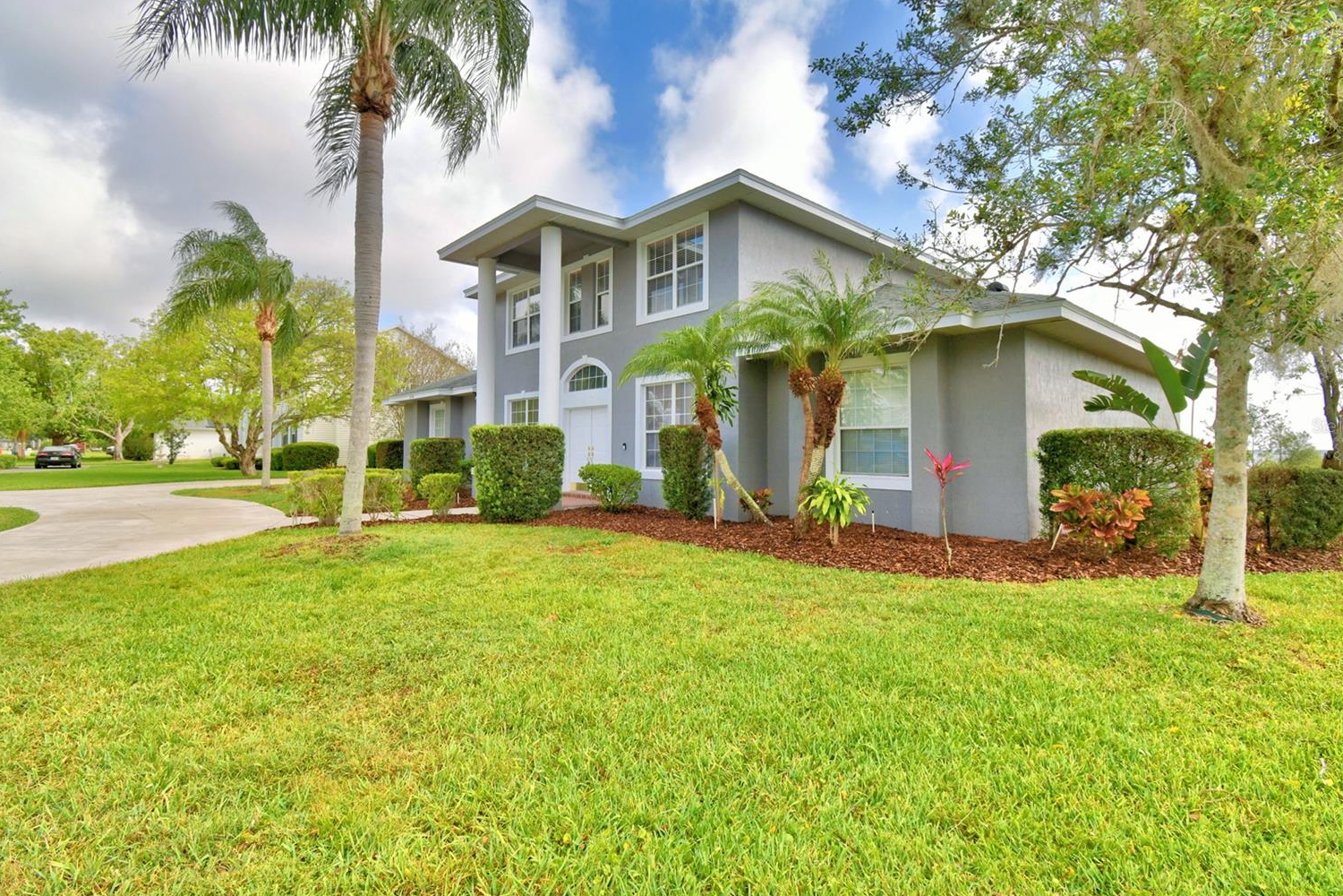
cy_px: 426
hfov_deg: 96.7
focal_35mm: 16
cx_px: 676
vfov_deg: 73.7
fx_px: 597
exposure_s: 1/250
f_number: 8
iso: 100
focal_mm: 10
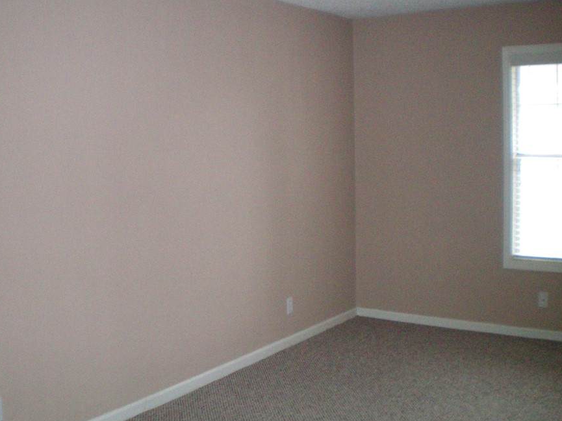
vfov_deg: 32.2
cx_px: 231
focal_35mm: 45
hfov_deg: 41.9
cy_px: 197
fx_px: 731
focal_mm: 6.3
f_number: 3.1
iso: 400
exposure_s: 1/60
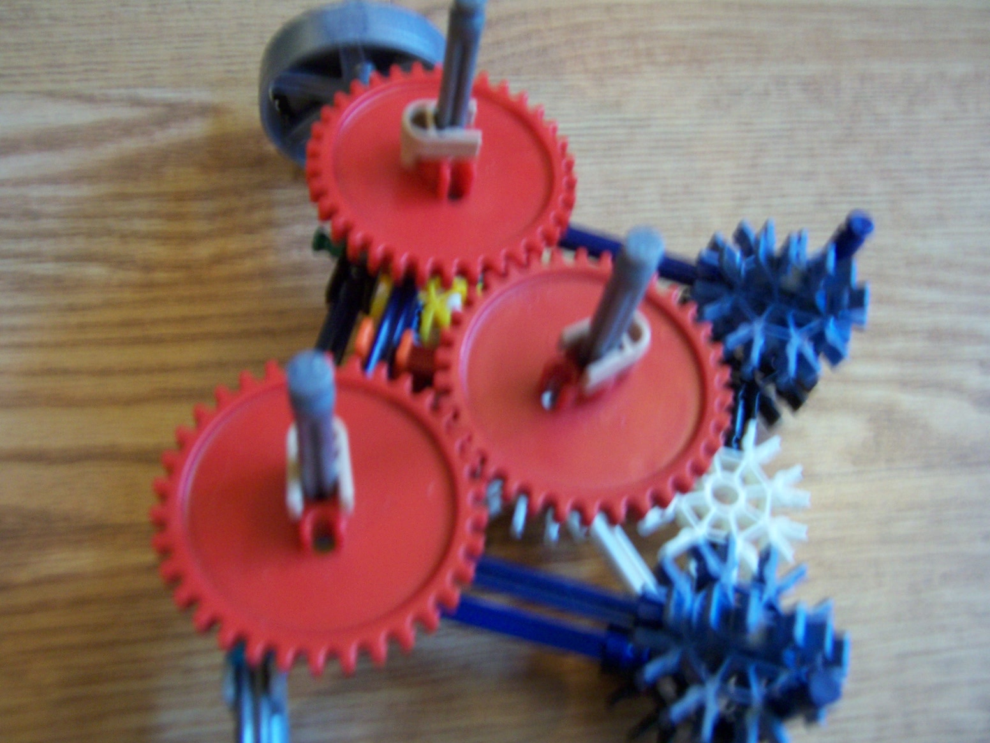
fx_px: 944
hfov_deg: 55.4
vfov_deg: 42.9
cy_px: 372
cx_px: 495
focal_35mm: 33
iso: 140
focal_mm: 5.5
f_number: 3.4
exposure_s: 1/10
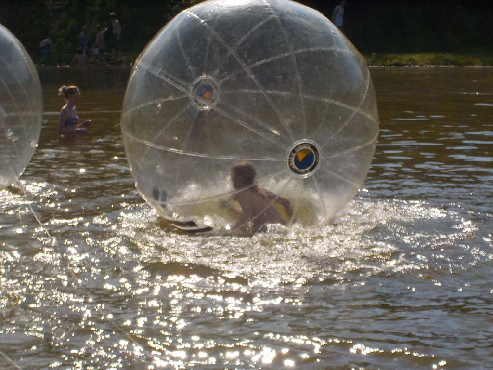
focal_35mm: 90
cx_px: 246
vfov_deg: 16.4
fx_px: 1282
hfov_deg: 21.8
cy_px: 185
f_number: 5.9
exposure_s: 1/1000
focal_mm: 12.3
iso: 125
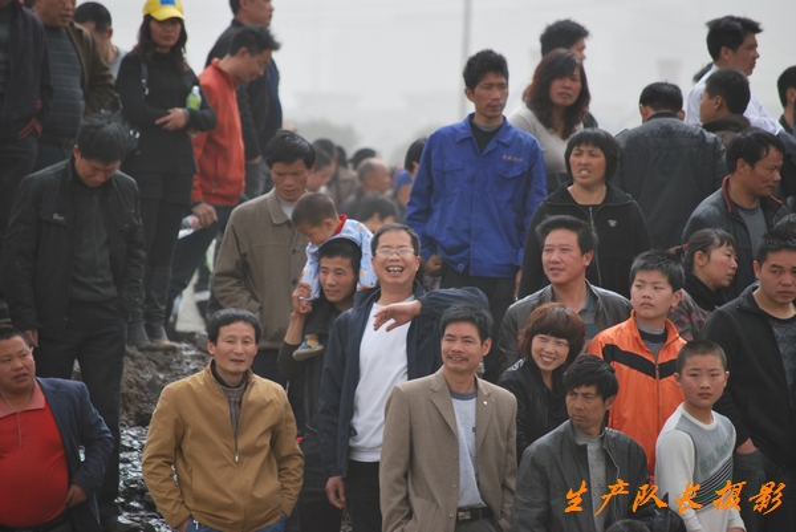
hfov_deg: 6.9
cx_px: 398
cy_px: 266
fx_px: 6638
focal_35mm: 300
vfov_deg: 4.6
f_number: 5.6
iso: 220
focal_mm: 200
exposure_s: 1/500
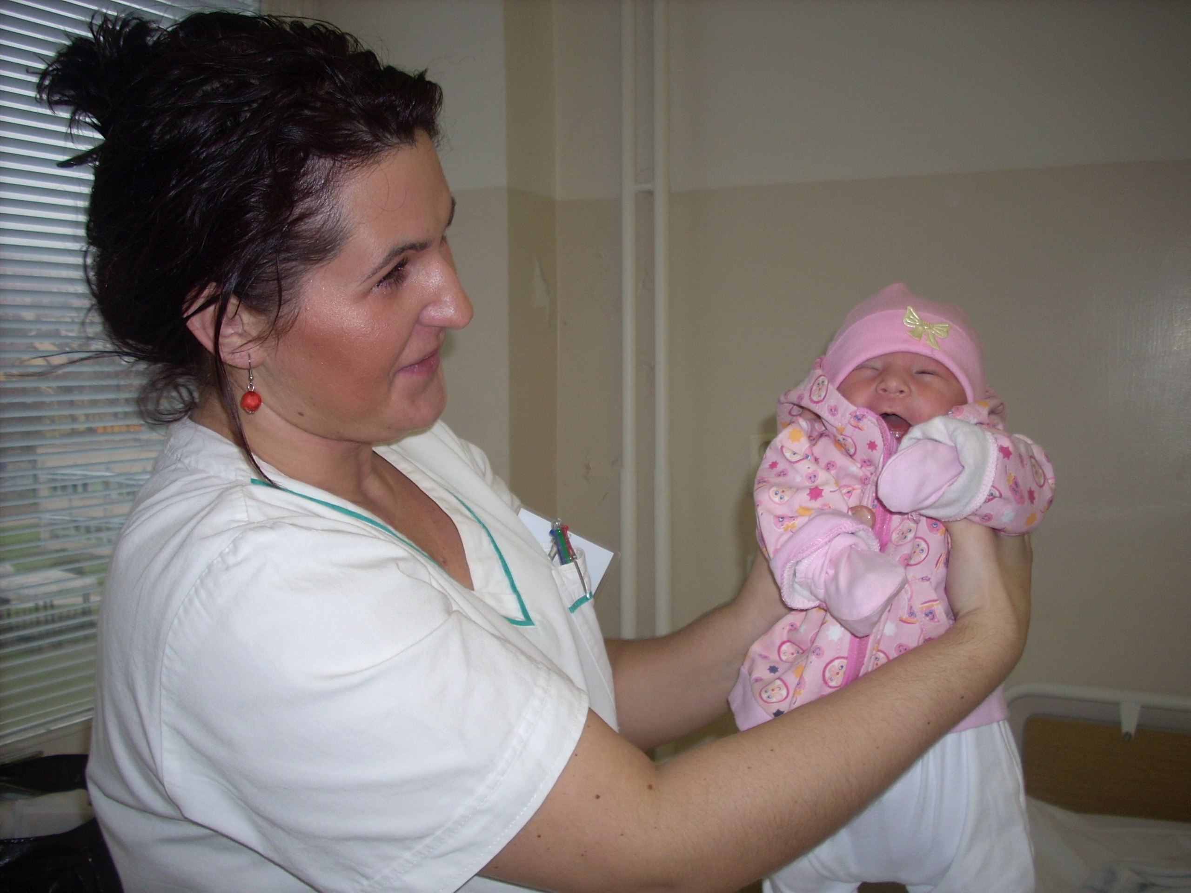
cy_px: 446
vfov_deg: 38.7
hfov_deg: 50.1
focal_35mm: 37
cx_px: 596
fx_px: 1273
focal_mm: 6.2
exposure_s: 1/30
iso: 64
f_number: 2.8
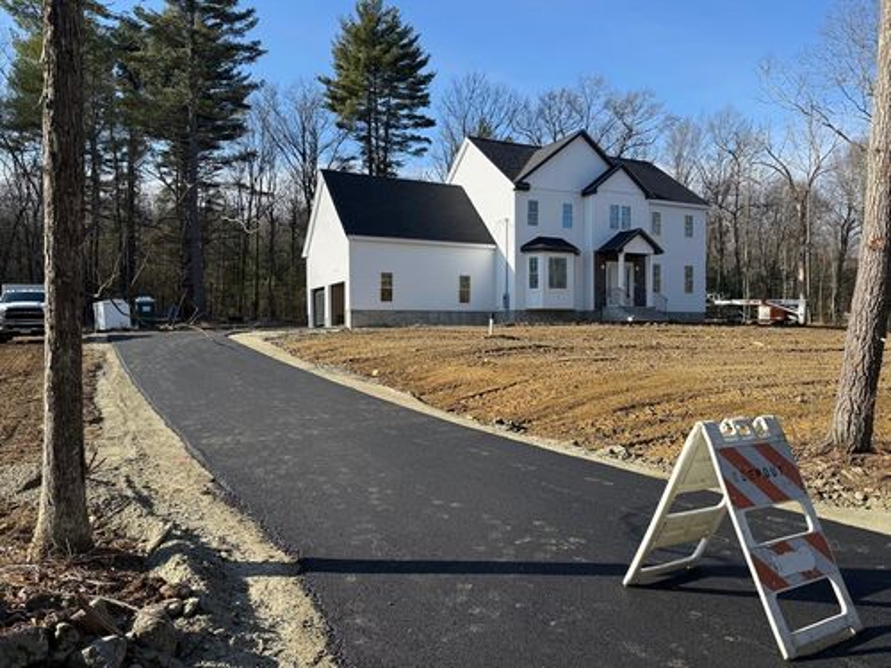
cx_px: 446
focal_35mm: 24
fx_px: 618
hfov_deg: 71.6
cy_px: 334
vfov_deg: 56.8
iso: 100
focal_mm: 6.76
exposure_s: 1/3145
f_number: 1.78
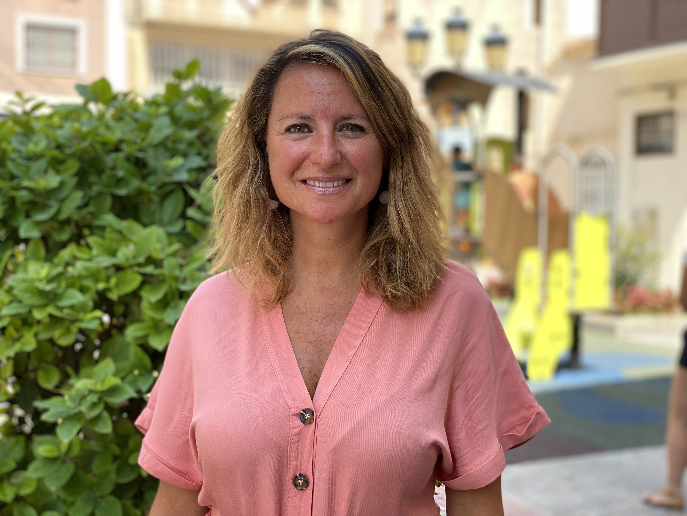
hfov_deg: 36.8
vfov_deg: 28.0
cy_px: 258
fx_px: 1032
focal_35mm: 52
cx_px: 344
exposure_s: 1/156
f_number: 2
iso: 20
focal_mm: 6
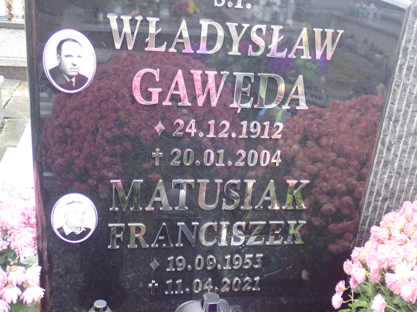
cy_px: 156
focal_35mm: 40
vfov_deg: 36.0
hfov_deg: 46.8
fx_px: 482
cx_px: 208
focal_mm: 7.34
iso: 200
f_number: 2.8
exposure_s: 1/40
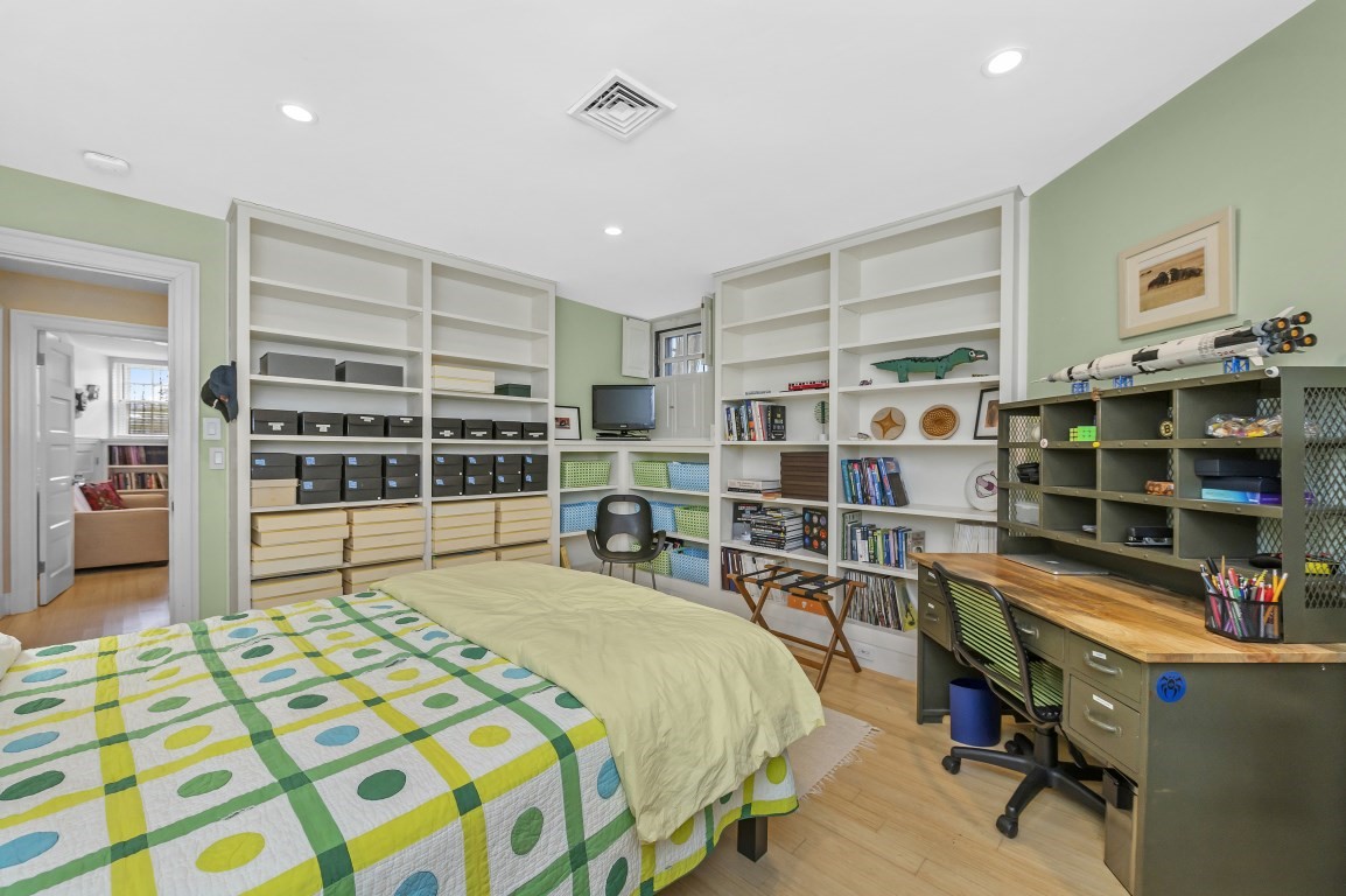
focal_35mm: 14
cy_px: 448
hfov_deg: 104.3
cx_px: 673
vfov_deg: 81.1
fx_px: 523
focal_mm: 14
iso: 800
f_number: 5.6
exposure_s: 1/60
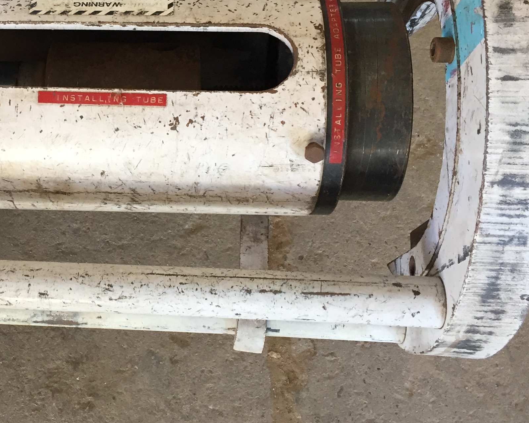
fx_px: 908
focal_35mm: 58
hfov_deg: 31.3
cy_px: 109
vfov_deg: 25.9
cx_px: 79
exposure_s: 1/30
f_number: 2.2
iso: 40
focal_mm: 4.15
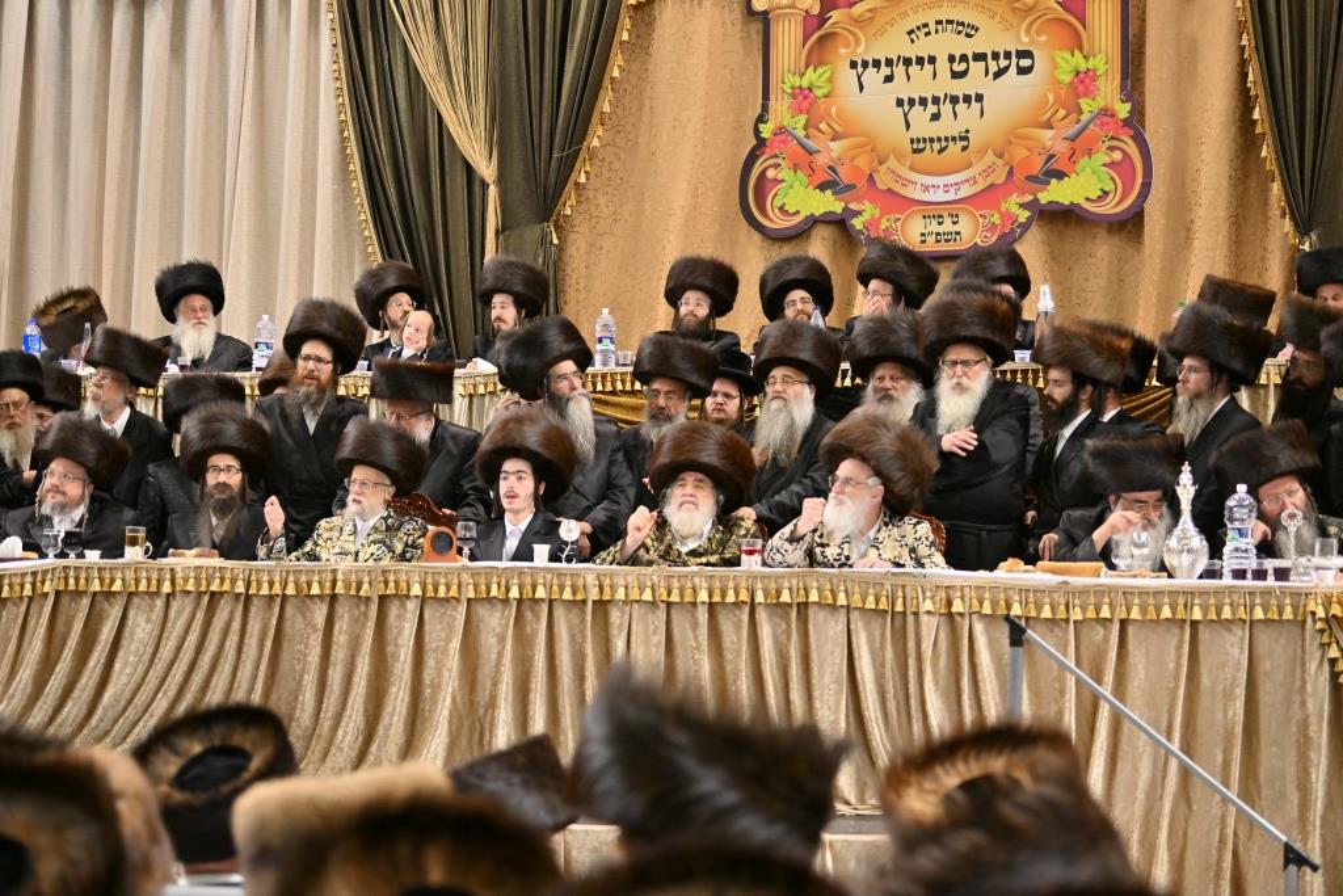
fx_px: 2612
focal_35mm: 70
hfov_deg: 28.8
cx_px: 672
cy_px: 448
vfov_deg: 19.5
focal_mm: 70
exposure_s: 1/200
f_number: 2.8
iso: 800
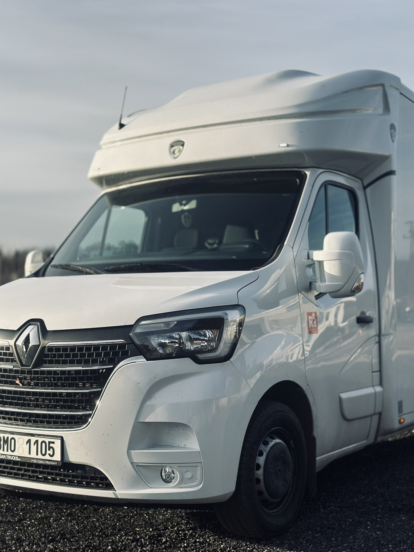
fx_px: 765
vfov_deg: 39.7
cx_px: 207
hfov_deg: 30.3
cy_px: 276
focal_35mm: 48
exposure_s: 1/2469
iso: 80
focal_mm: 6.86
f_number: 1.78
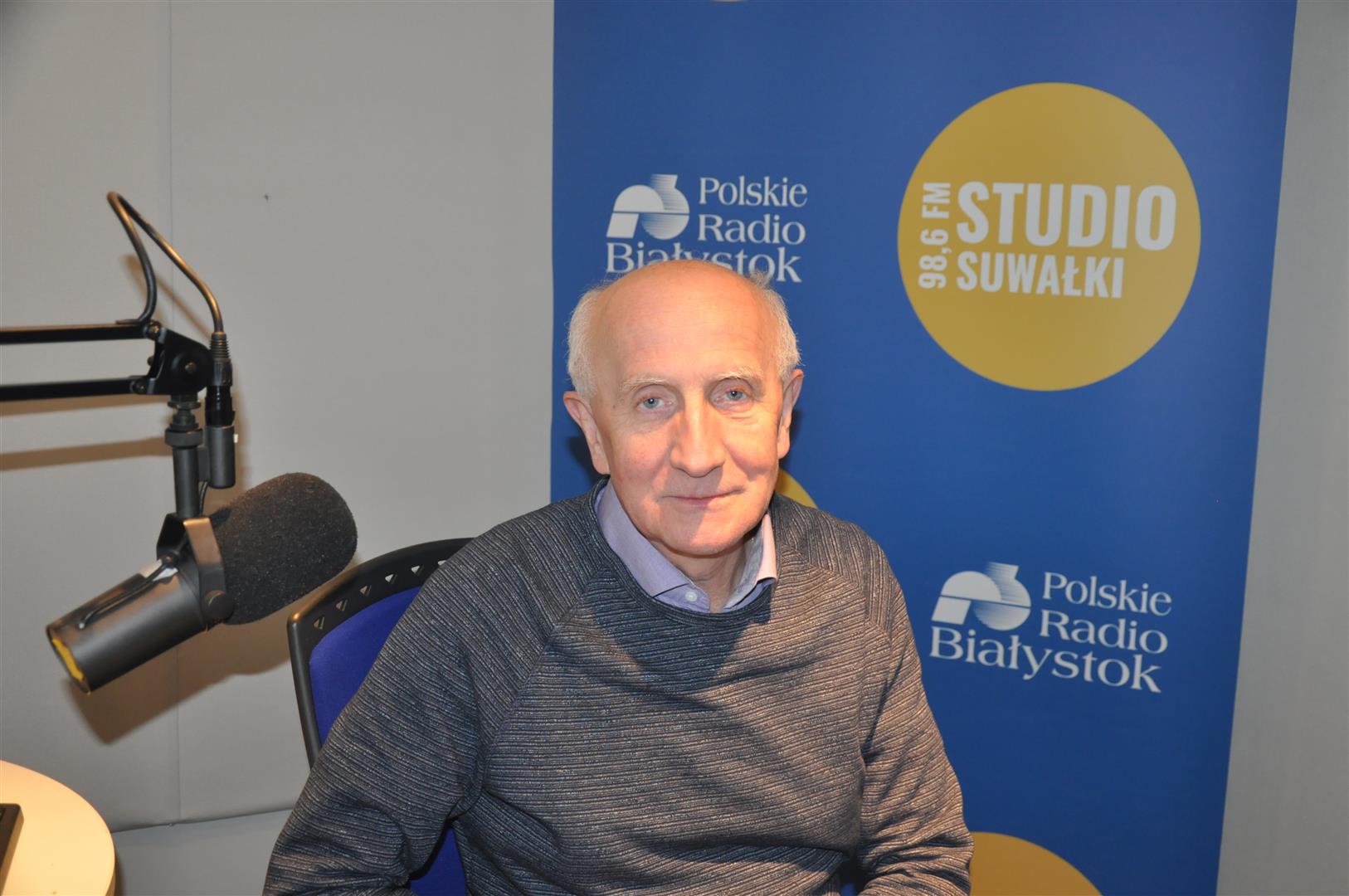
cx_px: 674
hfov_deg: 49.6
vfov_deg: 34.1
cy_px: 448
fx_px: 1460
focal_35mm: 39
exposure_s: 1/60
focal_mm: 26
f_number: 4
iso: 800
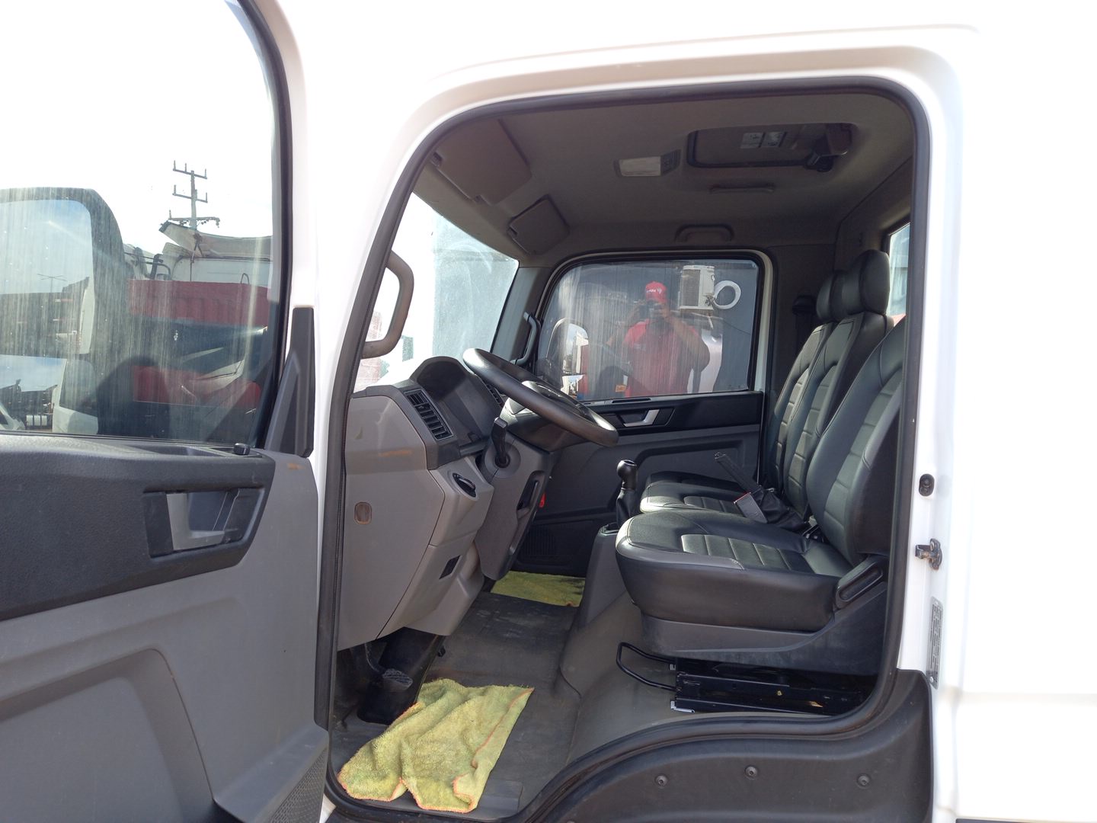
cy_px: 412
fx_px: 792
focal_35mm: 25
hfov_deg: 69.4
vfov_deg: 54.9
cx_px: 548
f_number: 2
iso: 40
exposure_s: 1/120
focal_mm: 4.6
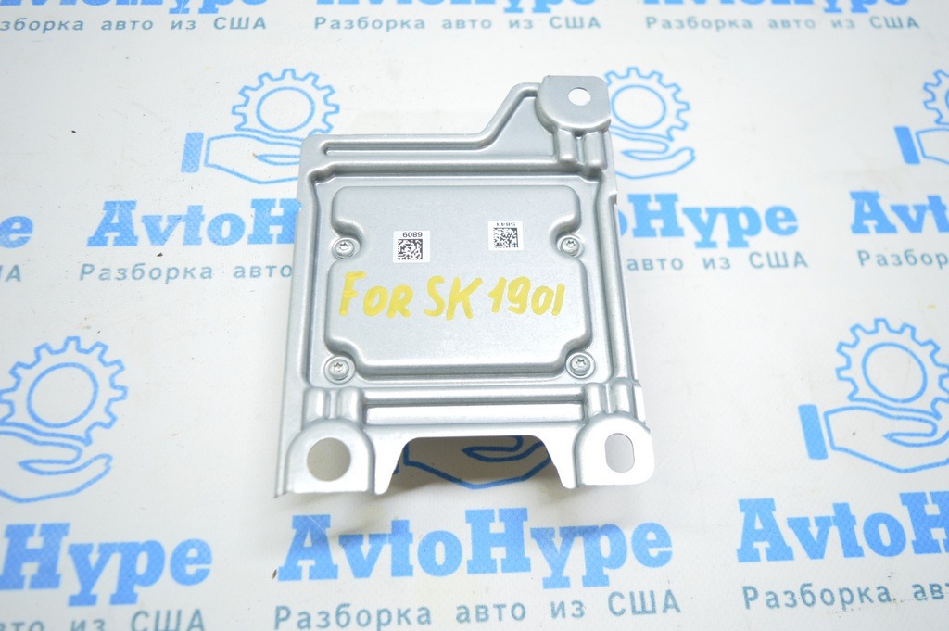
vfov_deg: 43.5
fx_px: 790
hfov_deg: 62.0
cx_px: 474
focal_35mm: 30
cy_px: 316
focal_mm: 20
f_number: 3.8
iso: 400
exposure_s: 1/40
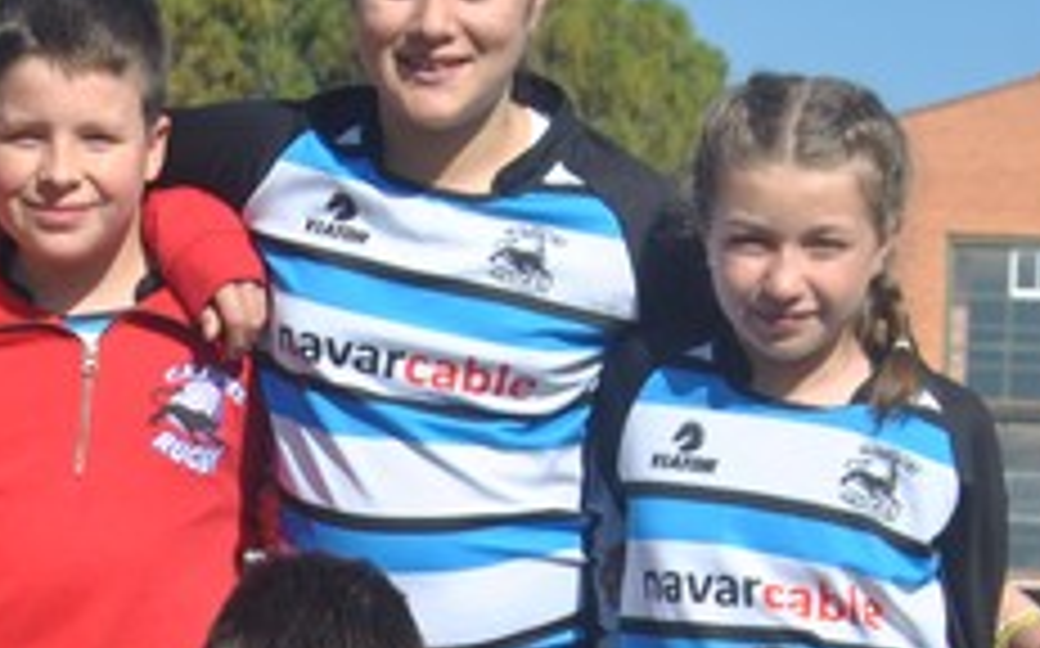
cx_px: 27
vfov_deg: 7.6
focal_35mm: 170
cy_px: 837
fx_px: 4815
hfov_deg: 12.2
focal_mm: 32
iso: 100
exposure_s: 1/250
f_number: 8
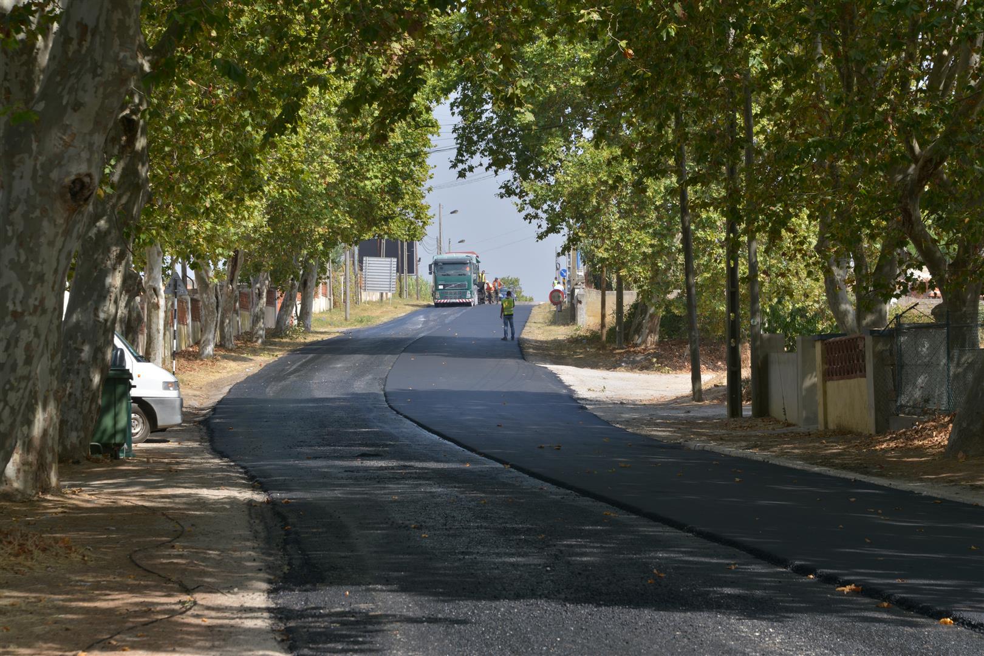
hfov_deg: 18.3
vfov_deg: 12.2
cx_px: 492
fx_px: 3061
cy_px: 328
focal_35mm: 112
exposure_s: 1/125
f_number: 9
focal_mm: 112
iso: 160
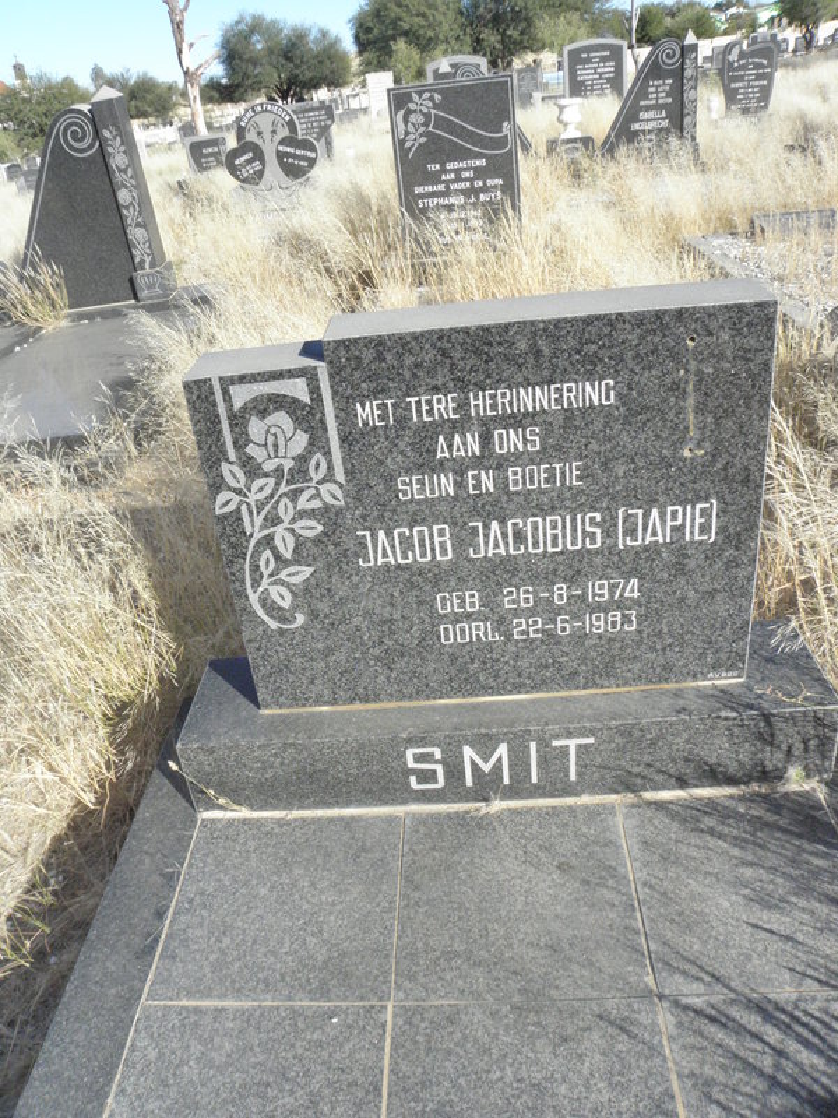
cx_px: 419
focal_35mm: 26
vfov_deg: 67.3
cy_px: 559
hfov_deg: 53.1
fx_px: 839
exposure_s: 1/500
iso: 200
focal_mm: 4.6
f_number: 6.3
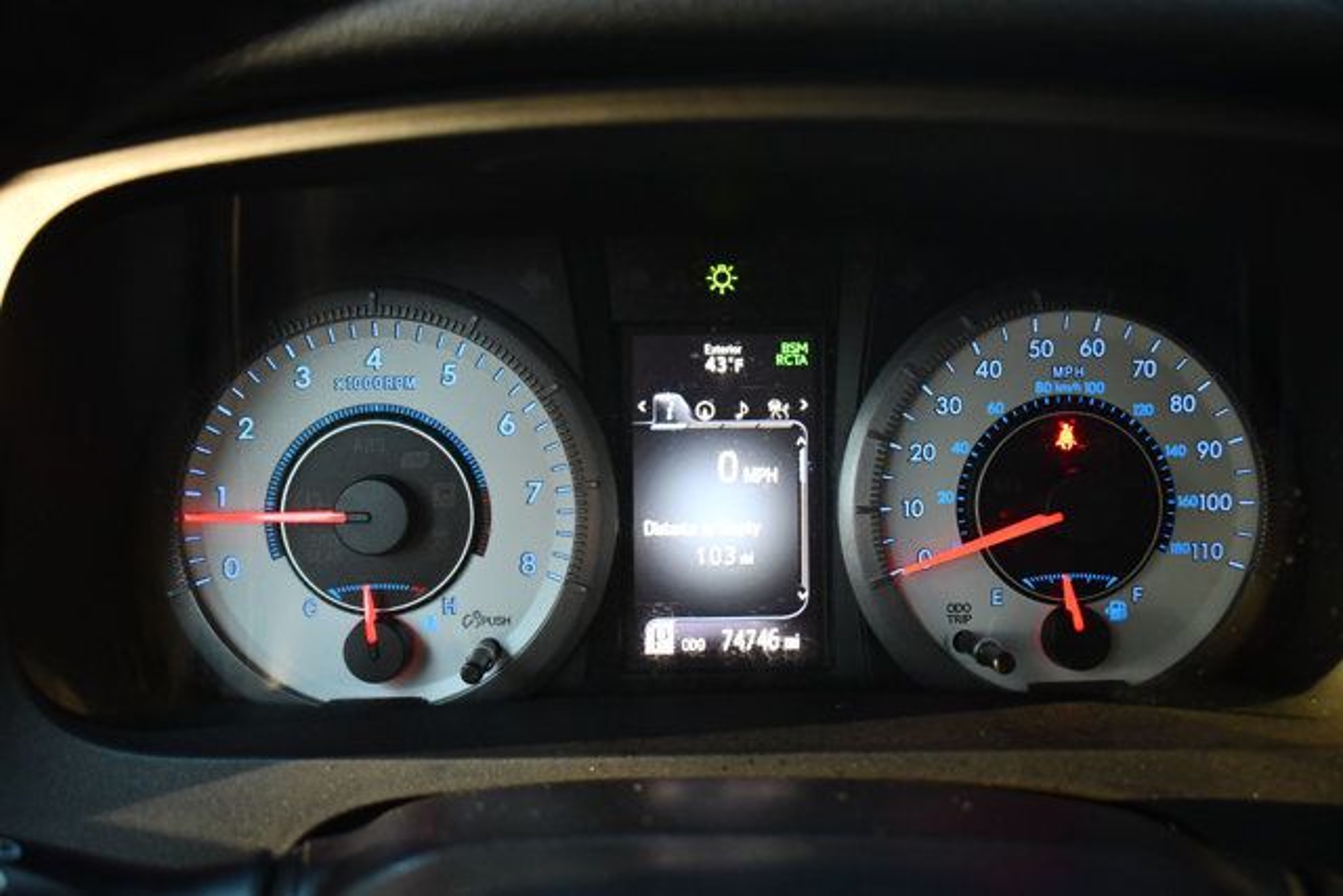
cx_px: 672
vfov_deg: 36.9
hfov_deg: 53.1
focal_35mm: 36
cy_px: 448
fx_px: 1343
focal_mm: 24
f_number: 3.8
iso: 2500
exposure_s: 1/125
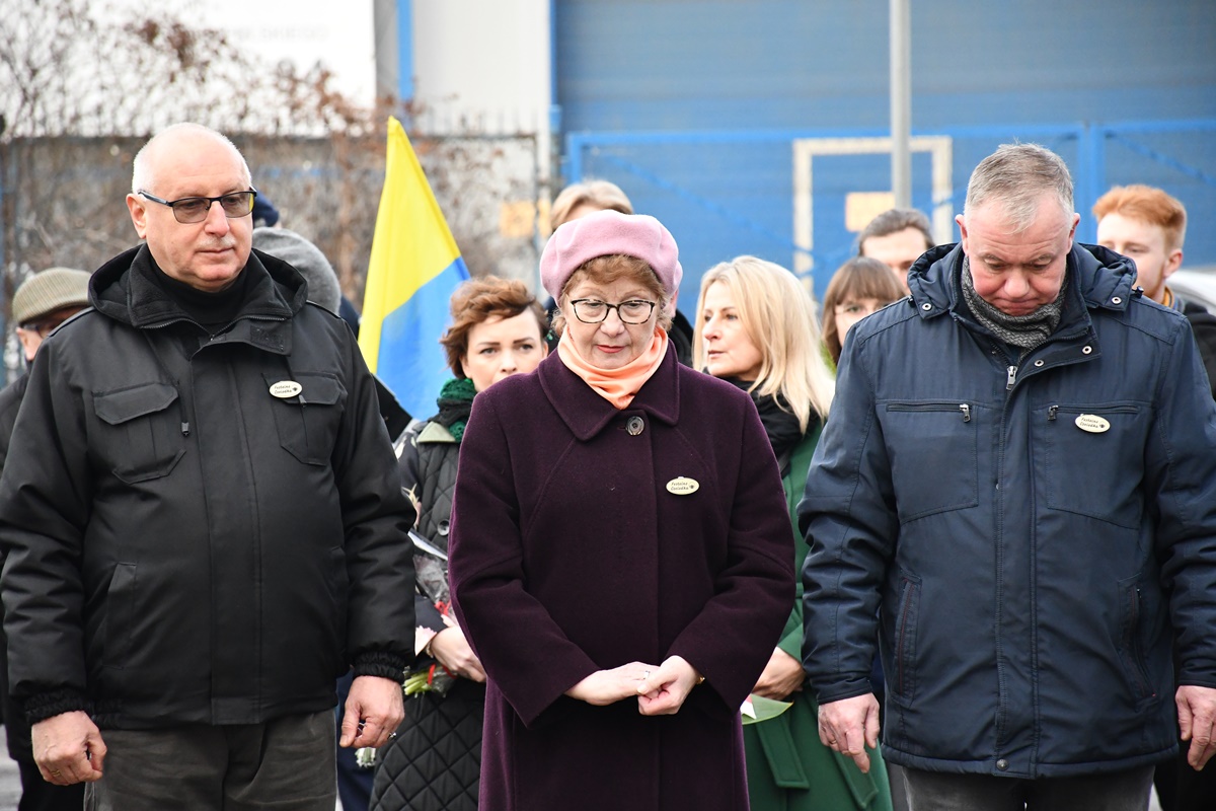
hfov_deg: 9.8
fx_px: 7093
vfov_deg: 6.5
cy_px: 406
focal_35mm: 210
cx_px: 608
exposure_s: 1/500
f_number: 5.6
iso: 2500
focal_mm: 140
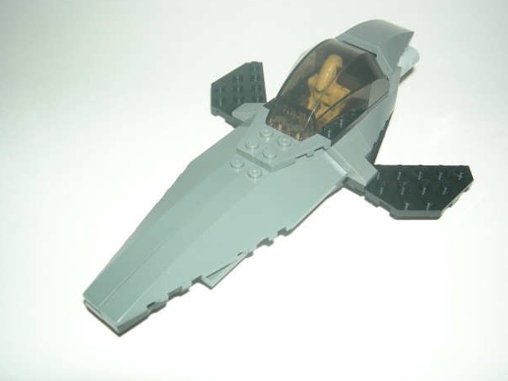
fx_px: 587
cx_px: 257
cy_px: 188
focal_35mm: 40
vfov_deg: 36.0
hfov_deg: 46.8
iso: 64
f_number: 2.8
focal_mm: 8
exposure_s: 1/60.1
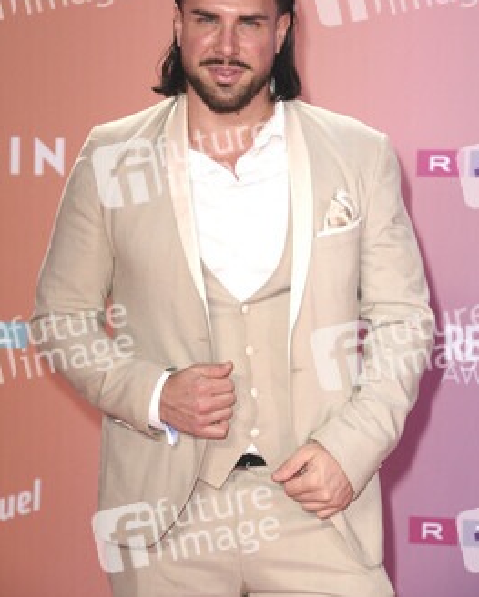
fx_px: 2124
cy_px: 257
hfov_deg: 12.9
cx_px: 239
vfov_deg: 16.0
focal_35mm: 120
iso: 2500
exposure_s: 1/250
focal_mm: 105
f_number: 5.6
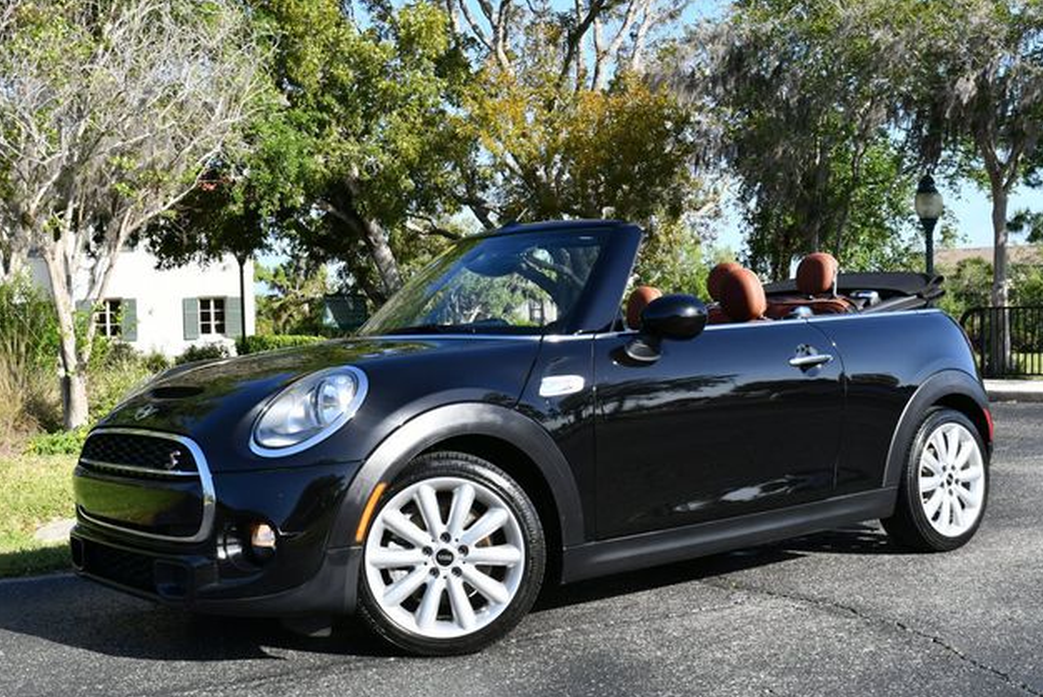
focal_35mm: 45
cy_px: 354
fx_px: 1304
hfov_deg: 43.6
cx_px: 517
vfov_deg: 29.9
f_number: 8
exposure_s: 1/250
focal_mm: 22
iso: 180
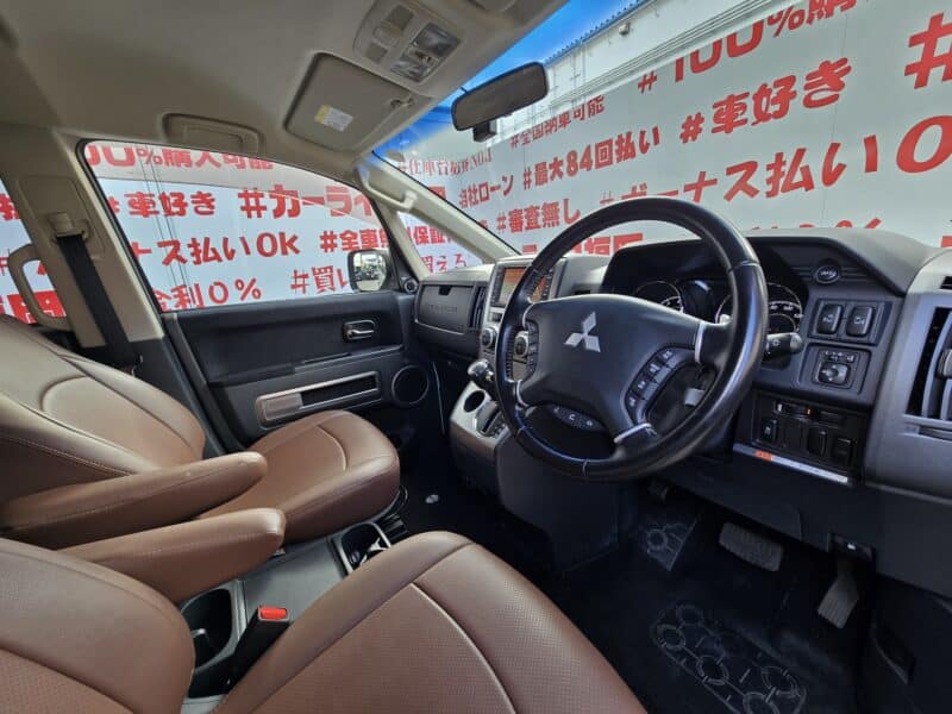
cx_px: 476
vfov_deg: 89.9
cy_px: 357
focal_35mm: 13
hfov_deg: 106.2
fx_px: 358
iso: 50
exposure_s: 1/50
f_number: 2.2
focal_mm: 2.2
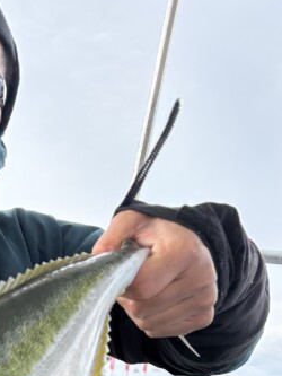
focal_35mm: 78
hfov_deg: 17.3
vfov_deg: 22.2
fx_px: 847
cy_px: 500
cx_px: -124
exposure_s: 1/850
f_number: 1.6
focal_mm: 5.96
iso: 64
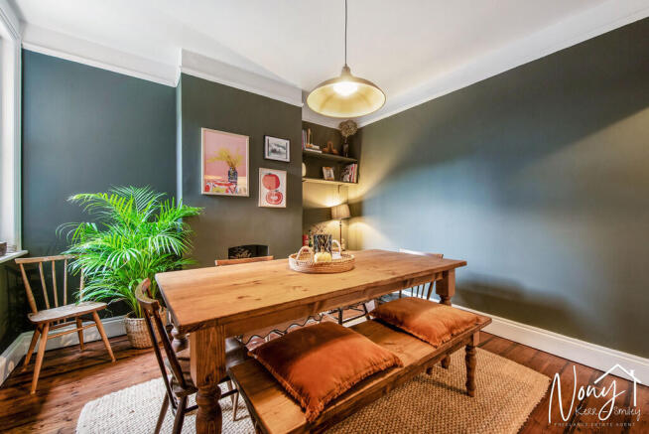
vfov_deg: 81.3
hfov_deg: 104.2
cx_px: 324
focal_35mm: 14
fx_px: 253
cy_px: 217
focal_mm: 14
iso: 400
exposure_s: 1/3
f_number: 7.1
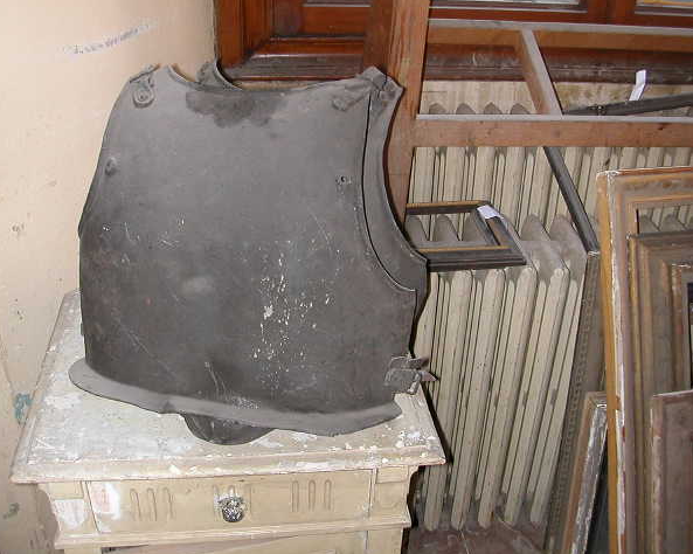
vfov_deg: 38.2
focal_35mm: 39
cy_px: 278
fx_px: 800
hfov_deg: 46.8
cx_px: 326
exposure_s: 1/59.9
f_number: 2.7
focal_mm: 5.6
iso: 100
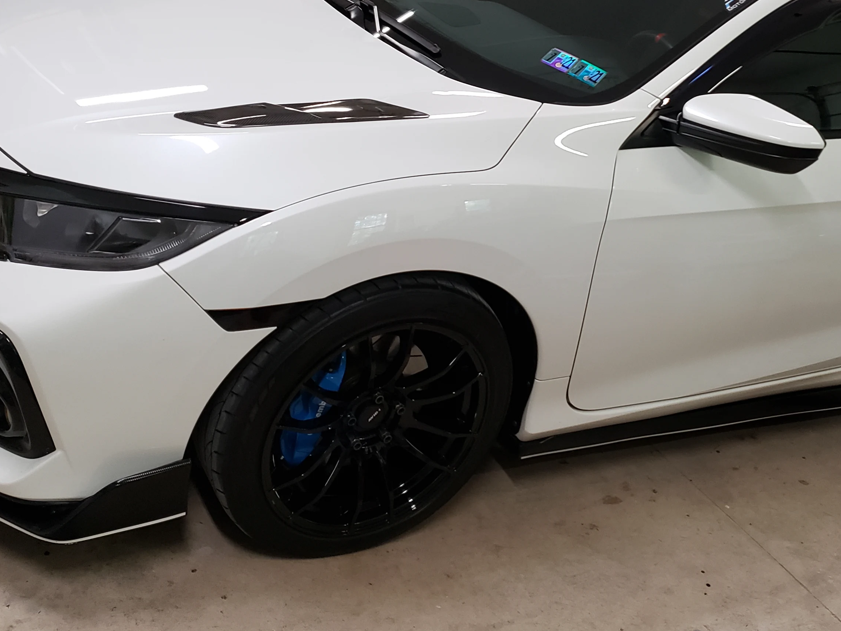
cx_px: 539
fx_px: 1118
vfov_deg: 30.5
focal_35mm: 46
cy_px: 103
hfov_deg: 40.9
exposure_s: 1/60
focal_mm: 4.3
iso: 250
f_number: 1.5
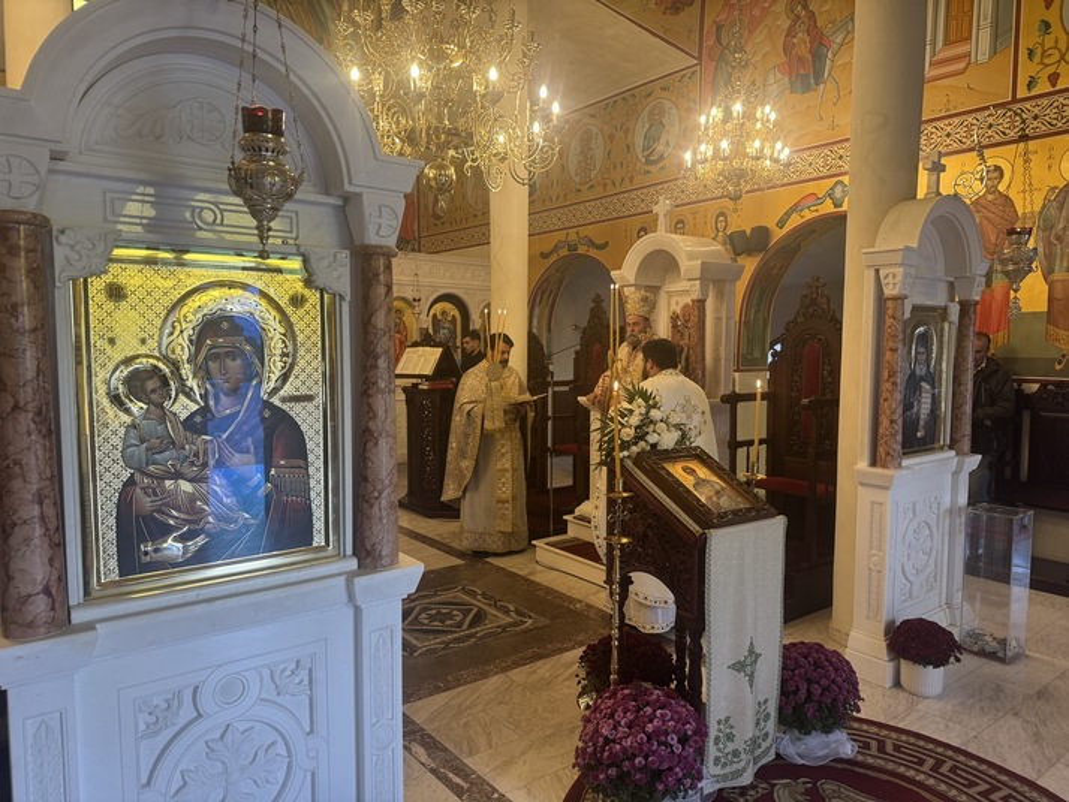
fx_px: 741
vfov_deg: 56.8
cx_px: 534
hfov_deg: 71.6
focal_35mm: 24
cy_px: 401
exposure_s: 1/50
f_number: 1.78
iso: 160
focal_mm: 6.76
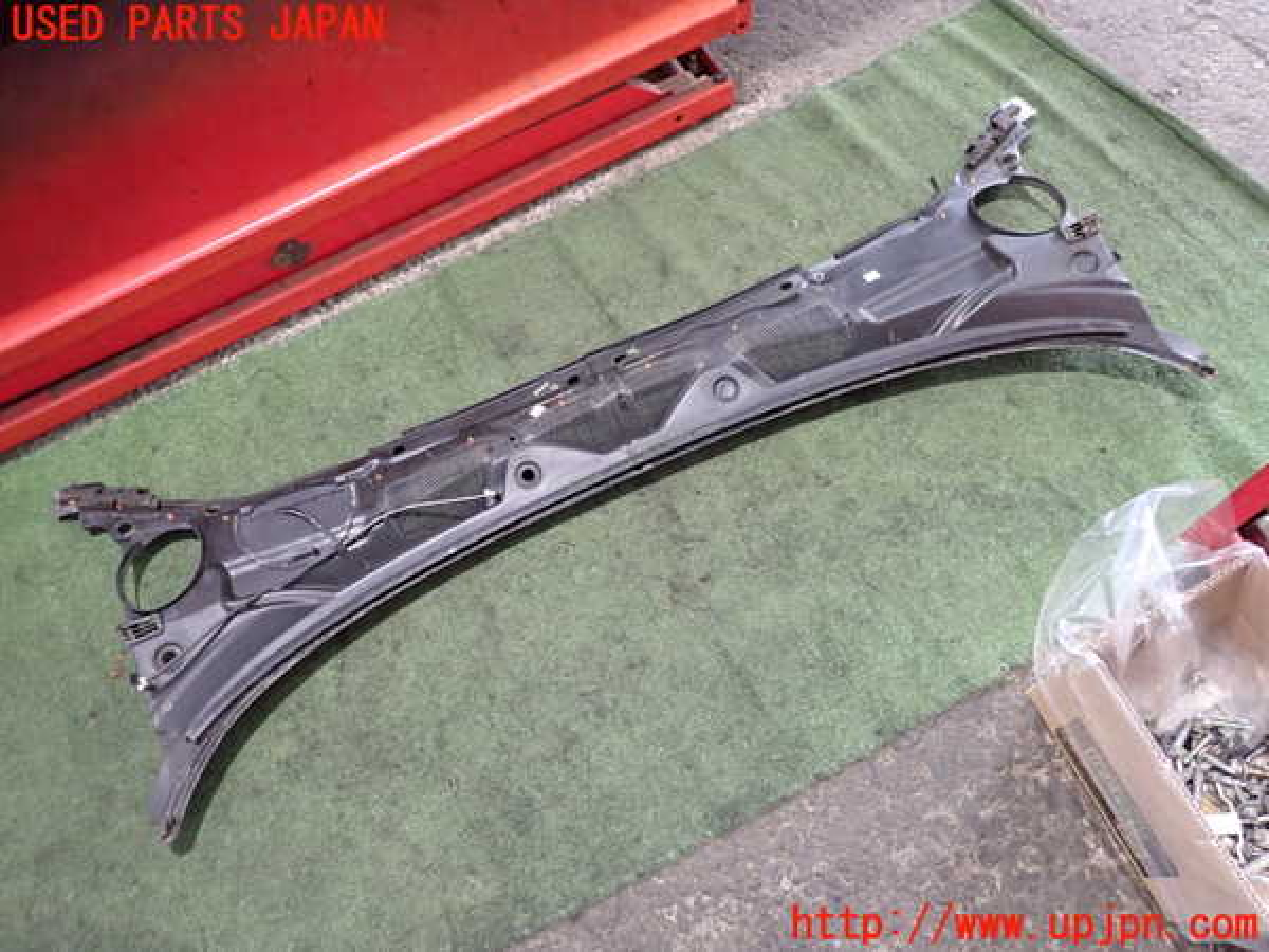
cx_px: 634
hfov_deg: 69.4
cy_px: 476
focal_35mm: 25
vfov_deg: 54.9
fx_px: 916
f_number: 2
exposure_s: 1/30
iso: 640
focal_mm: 4.5
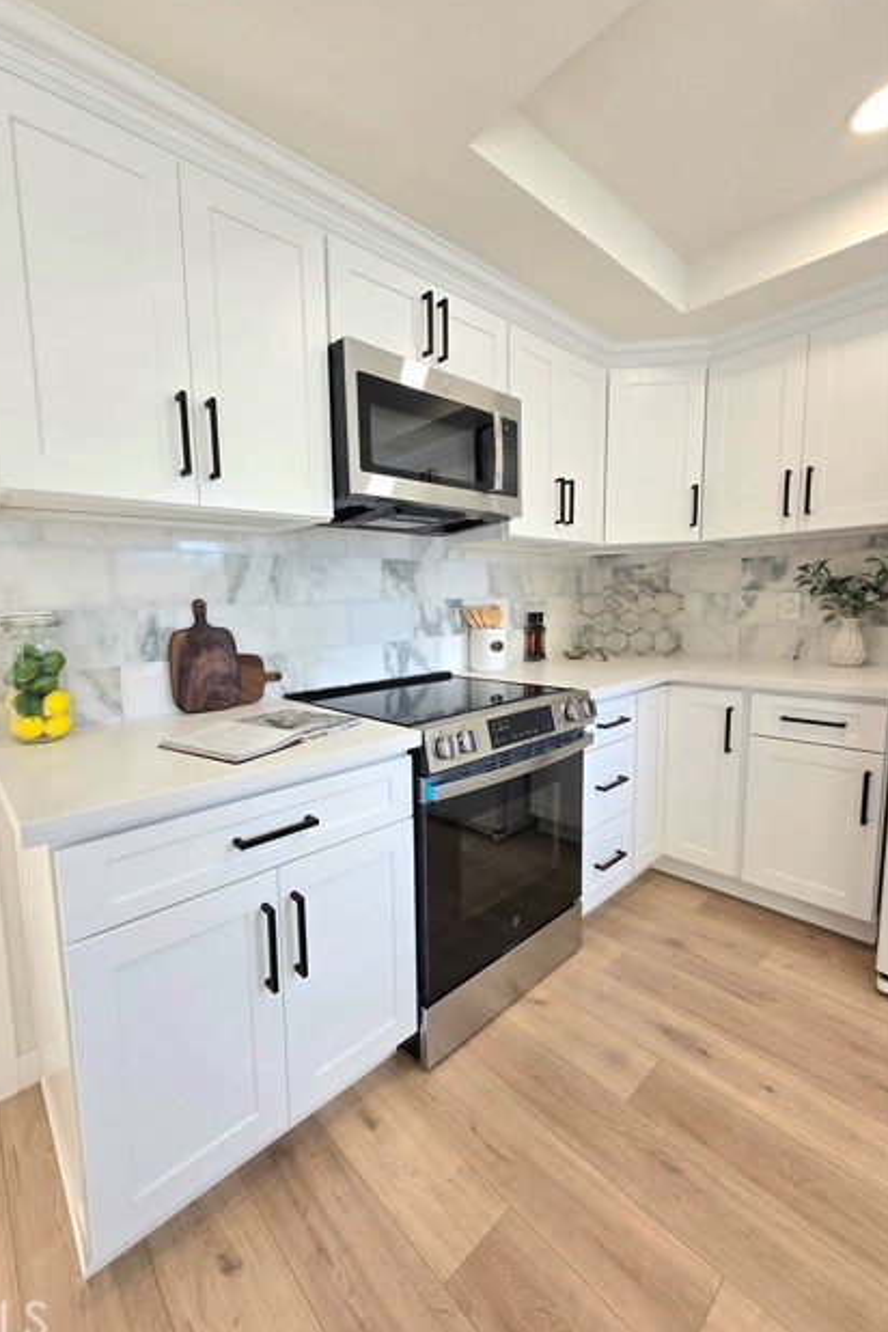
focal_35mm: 14
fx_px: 518
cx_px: 379
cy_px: 662
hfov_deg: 80.7
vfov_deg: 104.3
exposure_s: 1/60.2
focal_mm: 1.7
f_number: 2.2
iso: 32
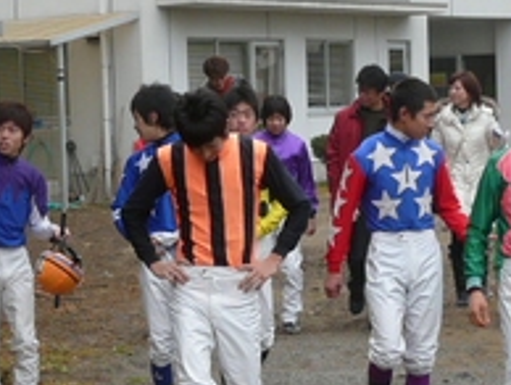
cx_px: 313
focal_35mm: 164
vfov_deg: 9.1
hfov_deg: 12.0
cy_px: 198
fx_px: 2424
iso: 100
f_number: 3.2
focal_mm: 8.5
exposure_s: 1/320
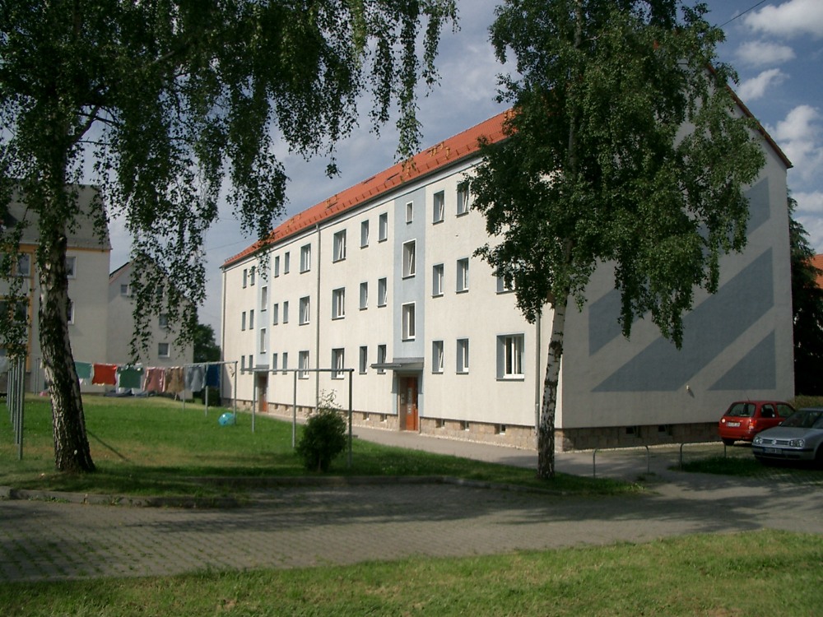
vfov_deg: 40.7
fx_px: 832
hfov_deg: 52.6
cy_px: 308
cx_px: 412
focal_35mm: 35
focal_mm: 5.8
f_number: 4.3
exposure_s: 1/640
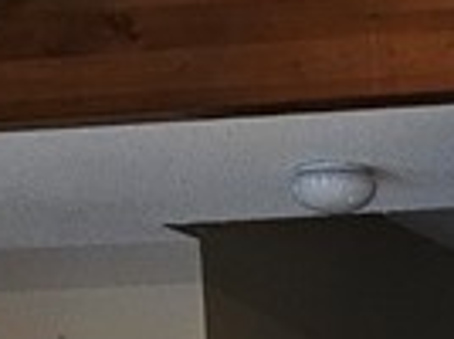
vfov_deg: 7.3
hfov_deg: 10.4
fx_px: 2409
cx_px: 657
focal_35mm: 184
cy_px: 966
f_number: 1.8
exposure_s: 1/30
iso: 640
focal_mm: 5
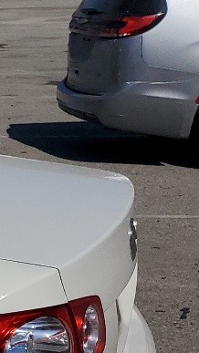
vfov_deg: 17.8
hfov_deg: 8.0
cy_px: 371
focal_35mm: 117
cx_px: -493
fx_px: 1096
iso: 51
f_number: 1.5
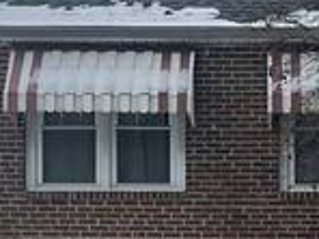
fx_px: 1594
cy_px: 469
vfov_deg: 8.2
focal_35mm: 173
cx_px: 287
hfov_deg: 11.4
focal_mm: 5.1
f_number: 1.6
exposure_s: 1/3448
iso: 32
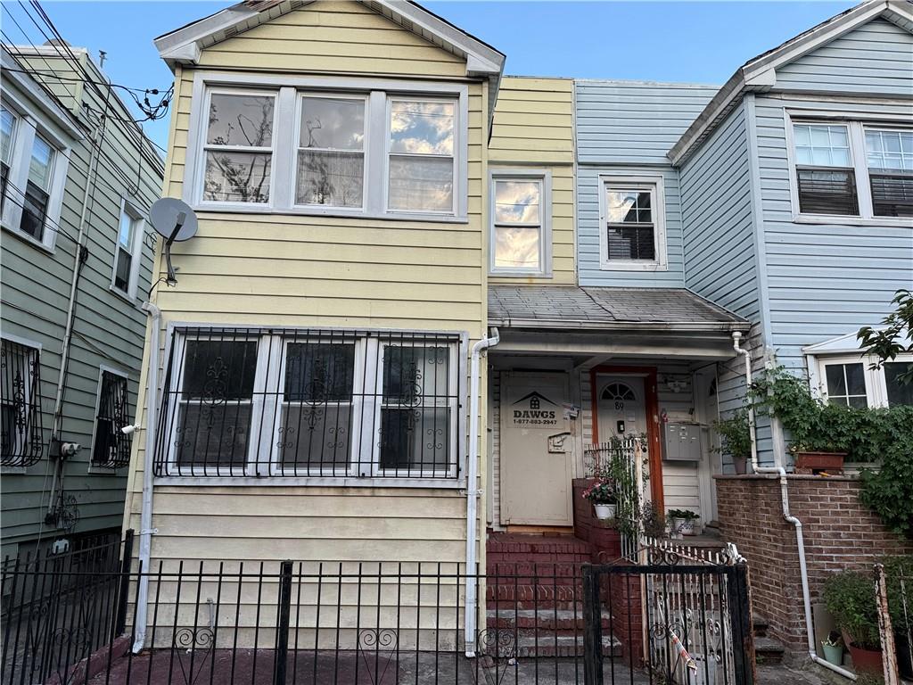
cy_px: 342
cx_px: 456
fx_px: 633
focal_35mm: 24
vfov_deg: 56.8
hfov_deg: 71.6
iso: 80
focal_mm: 6.76
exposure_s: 1/665
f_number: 1.78
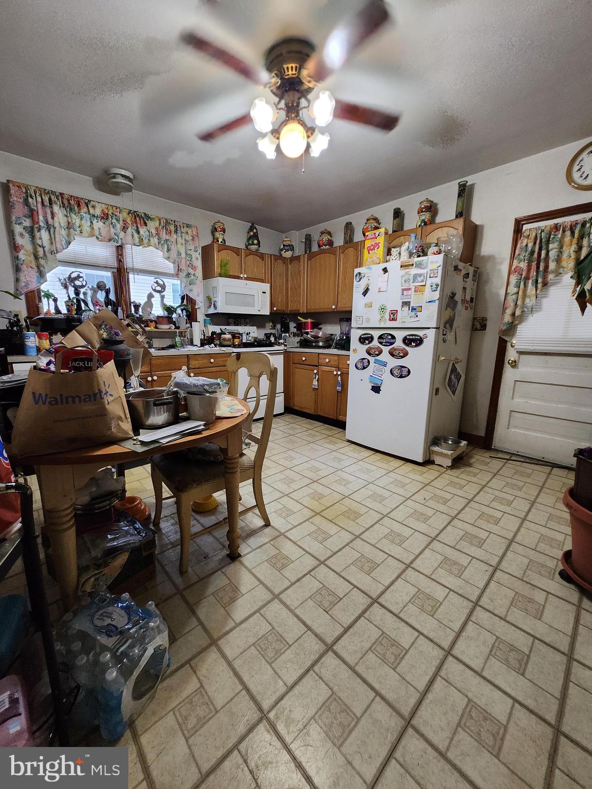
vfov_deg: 106.2
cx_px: 296
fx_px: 296
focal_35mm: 13
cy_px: 394
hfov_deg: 89.9
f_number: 2.2
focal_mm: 1.74
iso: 400
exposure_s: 1/60
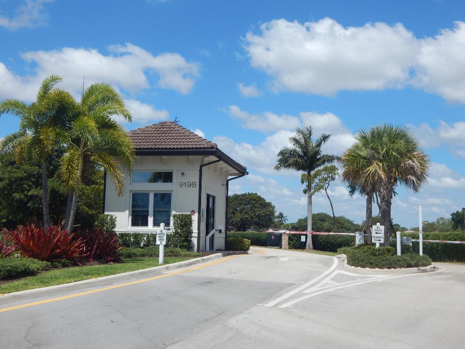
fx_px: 578
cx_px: 232
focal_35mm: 43
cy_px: 174
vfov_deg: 33.6
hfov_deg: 43.9
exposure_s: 1/640
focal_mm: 7.7
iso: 125
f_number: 7.1
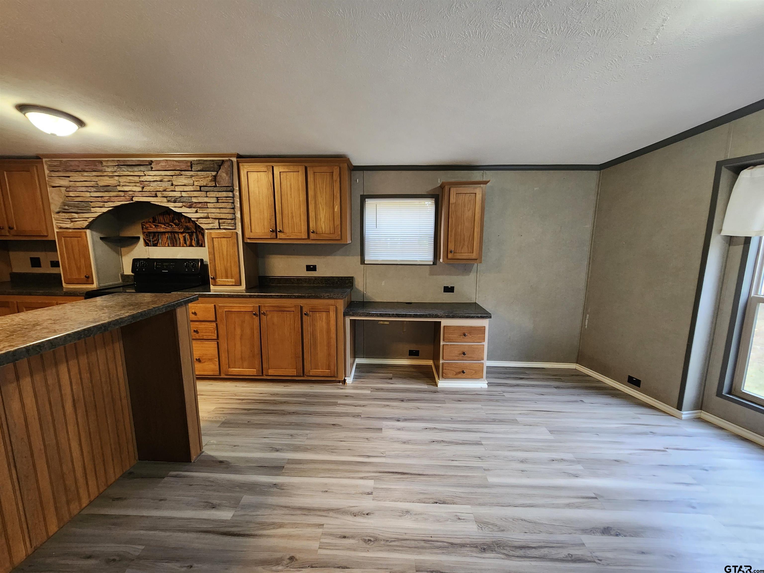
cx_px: 382
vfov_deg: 89.9
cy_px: 286
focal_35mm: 13
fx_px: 287
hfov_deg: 106.2
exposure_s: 1/40
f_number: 2.2
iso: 320
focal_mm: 2.2
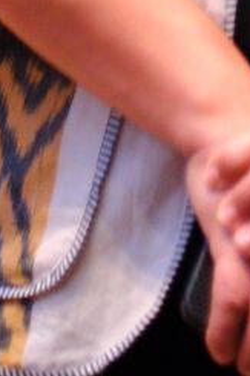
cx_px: 481
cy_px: -503
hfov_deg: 3.4
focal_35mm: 397
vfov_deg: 5.1
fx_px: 4141
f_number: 1.2
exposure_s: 1/320
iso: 1250
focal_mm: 56
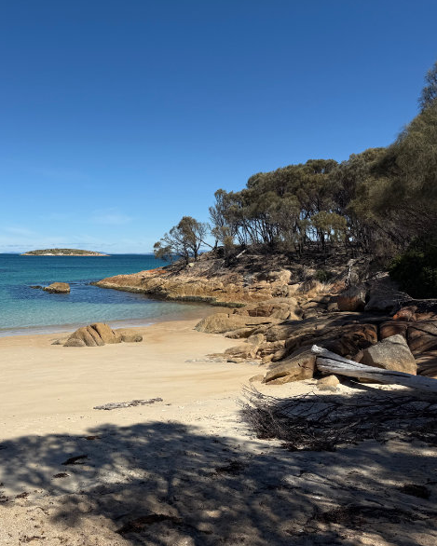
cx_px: 102
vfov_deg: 55.7
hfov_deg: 44.1
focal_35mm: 32
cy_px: 276
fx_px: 517
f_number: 1.8
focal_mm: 6.8
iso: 80
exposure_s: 1/8130
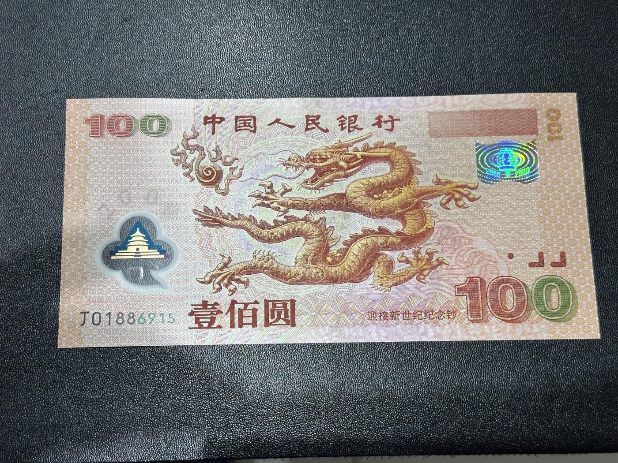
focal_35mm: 48
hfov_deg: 39.7
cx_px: 309
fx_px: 857
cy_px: 232
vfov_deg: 30.3
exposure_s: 1/50
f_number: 1.78
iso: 80
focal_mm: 6.86
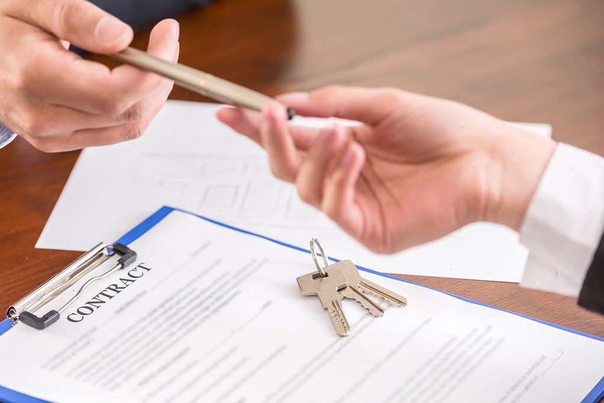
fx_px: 2417
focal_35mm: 144
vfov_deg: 9.5
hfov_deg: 14.2
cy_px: 167
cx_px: 251
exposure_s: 1/250
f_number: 3.5
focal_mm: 122
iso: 400
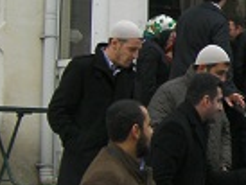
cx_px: 352
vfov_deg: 10.7
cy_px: 69
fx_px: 989
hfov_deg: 13.5
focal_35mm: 139
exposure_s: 1/72.2
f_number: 3.5
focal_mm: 6.8
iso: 50
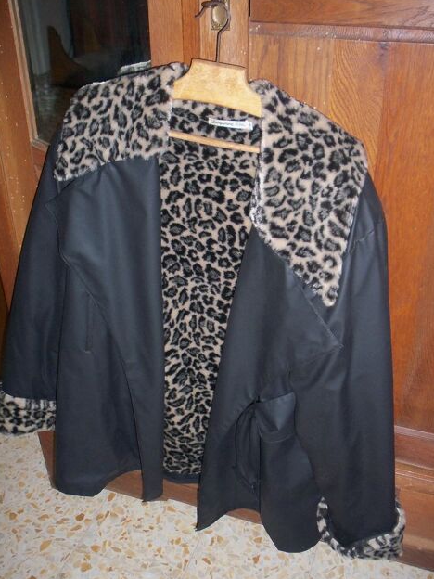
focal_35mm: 39
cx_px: 219
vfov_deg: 47.9
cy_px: 285
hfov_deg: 36.8
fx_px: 652
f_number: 3.5
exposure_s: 1/60
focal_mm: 6.3
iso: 200
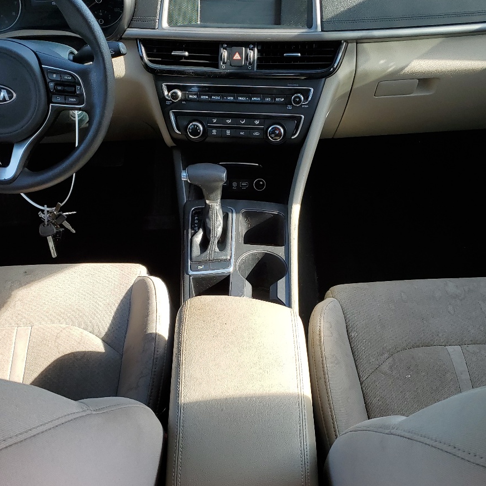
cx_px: 247
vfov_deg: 40.0
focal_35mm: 42
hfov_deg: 40.0
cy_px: 250
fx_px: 667
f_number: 1.5
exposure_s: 1/370
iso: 50
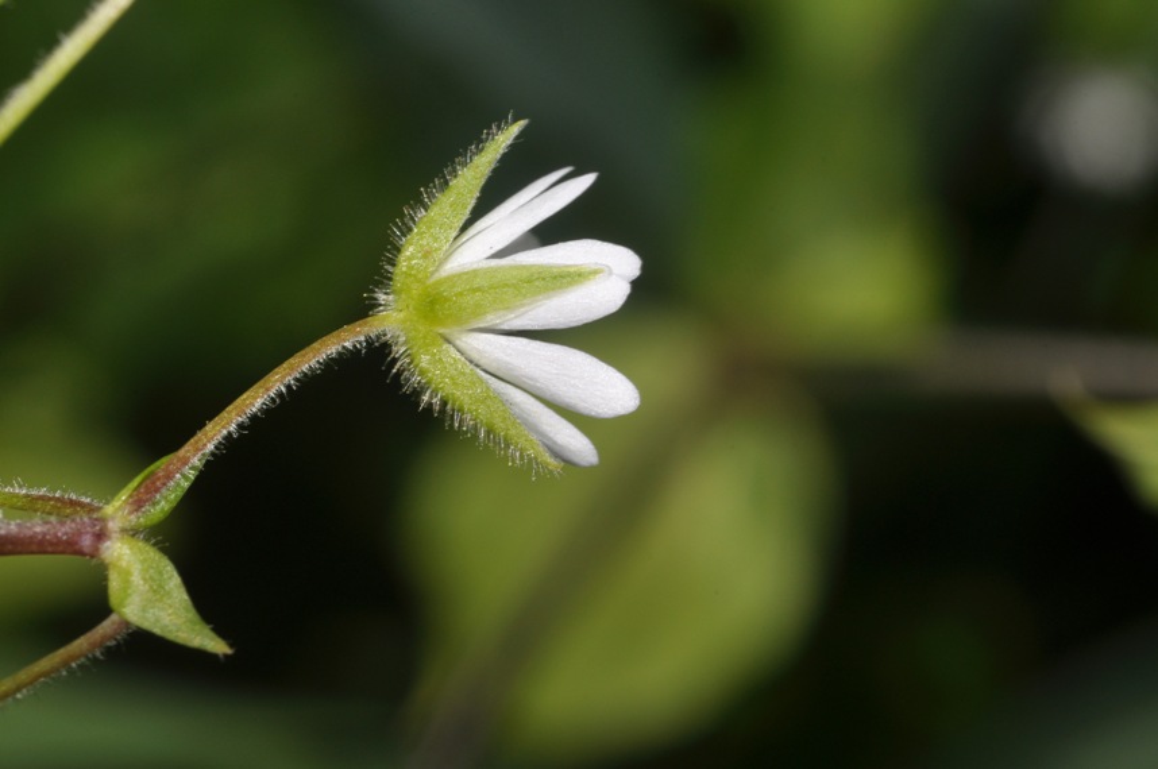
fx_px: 2892
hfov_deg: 22.6
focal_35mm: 90
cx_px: 579
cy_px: 384
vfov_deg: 15.2
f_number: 29
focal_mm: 60
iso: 200
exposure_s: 1/200
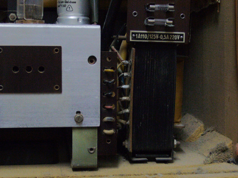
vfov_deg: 21.0
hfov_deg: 27.8
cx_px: 119
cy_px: 89
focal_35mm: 70
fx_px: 481
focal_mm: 11.5
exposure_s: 1/8
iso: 200
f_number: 4
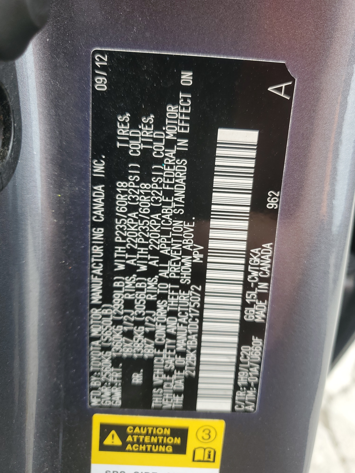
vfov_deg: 67.3
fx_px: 355
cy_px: 236
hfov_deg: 53.1
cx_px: 178
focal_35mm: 26
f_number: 1.5
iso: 50
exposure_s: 1/192
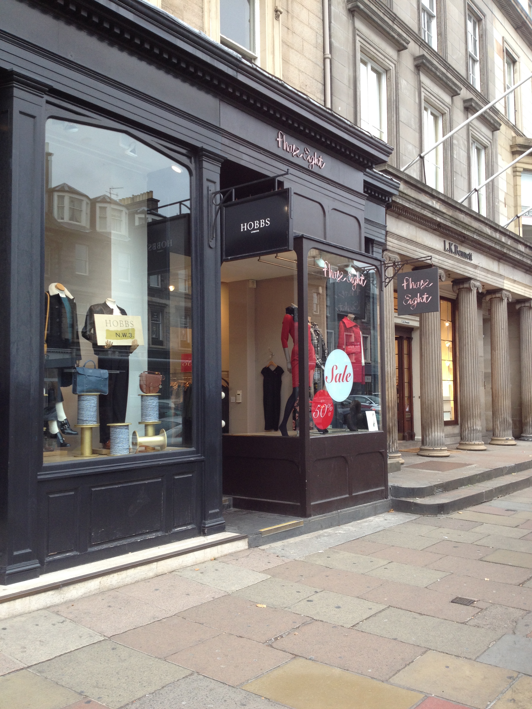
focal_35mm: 35
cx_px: 266
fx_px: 717
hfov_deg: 40.7
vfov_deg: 52.6
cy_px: 354
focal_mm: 4.28
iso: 64
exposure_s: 1/60
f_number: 2.4
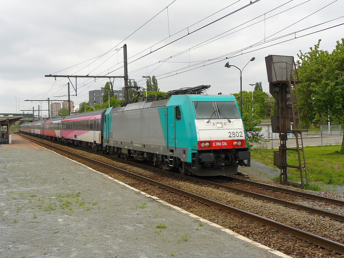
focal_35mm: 46
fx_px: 457
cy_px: 129
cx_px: 172
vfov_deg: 31.5
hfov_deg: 41.2
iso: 100
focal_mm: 7.6
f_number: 4
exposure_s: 1/200
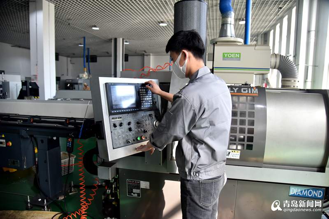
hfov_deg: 73.8
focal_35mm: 24
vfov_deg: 53.1
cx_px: 164
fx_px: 219
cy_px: 110
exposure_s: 1/400
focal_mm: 24
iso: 1000
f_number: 4
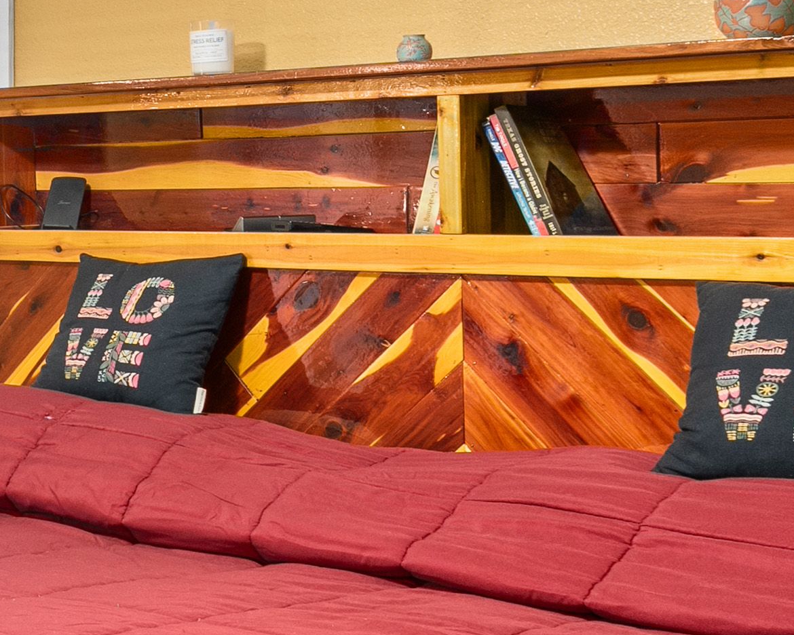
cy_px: 257
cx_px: -527
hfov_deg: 19.9
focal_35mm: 77
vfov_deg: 19.9
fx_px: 1809
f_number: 7.1
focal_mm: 16
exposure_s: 1.6
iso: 320
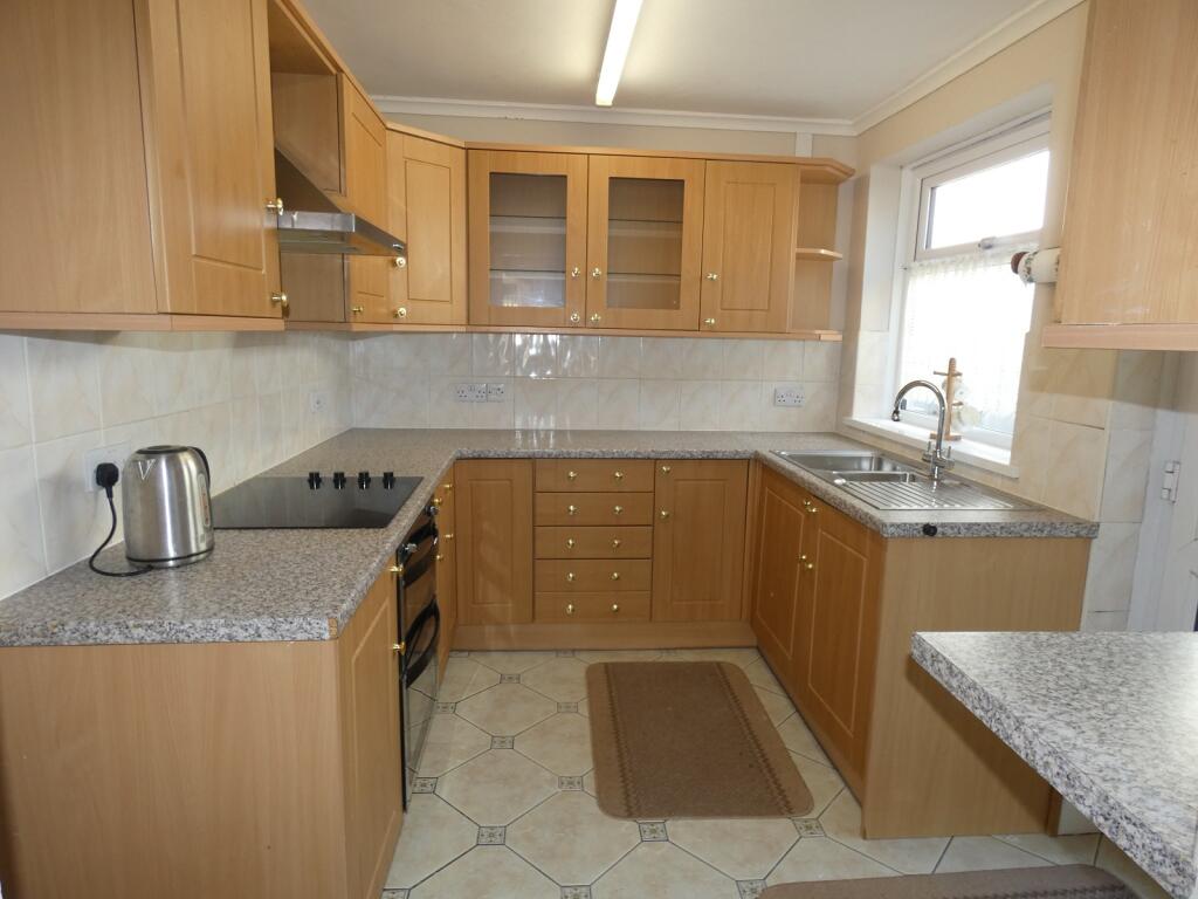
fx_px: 692
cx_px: 599
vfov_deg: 66.0
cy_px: 450
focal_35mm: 20
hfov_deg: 81.7
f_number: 2.8
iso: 160
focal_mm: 3.6
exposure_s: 1/60
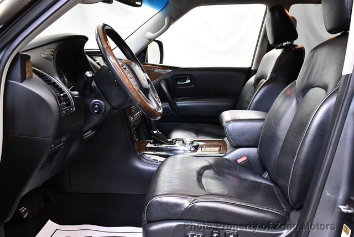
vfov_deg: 36.9
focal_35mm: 36
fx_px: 354
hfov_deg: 53.1
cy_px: 118
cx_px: 177
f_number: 3.5
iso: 3200
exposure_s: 1/100
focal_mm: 18
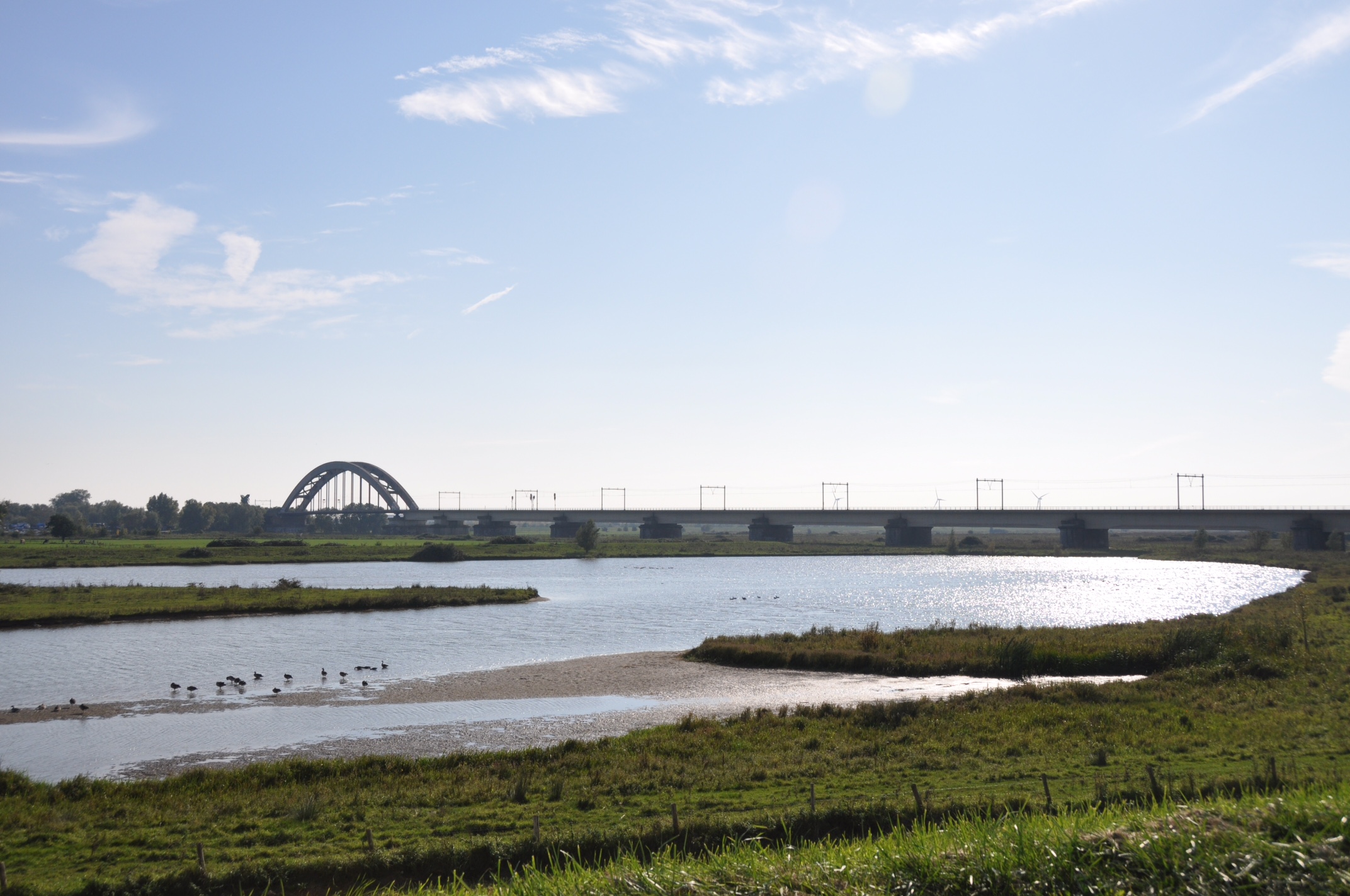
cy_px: 448
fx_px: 1348
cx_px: 675
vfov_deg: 36.8
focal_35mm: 36
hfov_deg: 53.2
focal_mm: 24
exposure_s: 1/2000
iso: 360
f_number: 8
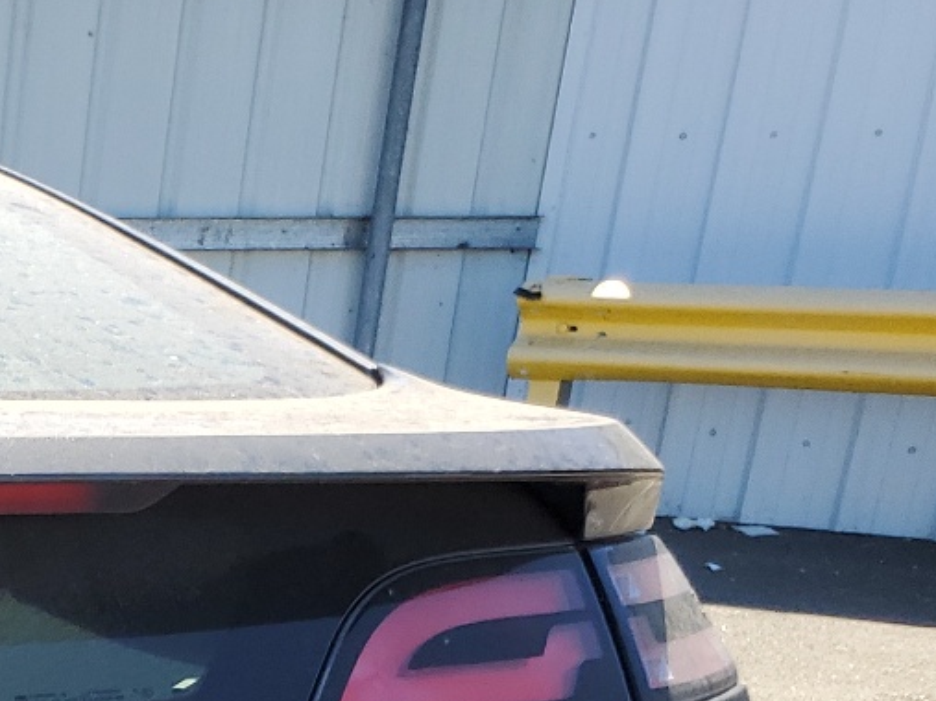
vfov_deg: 16.3
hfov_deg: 20.7
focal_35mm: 82
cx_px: -428
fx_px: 2217
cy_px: 1068
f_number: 1.5
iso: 50
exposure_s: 1/1111
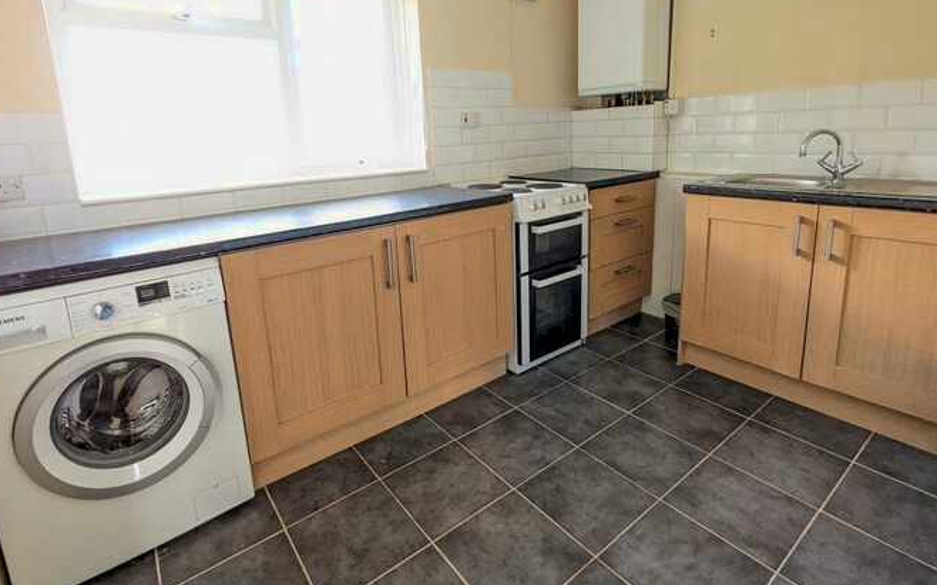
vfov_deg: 64.1
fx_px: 460
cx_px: 455
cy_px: 223
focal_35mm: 18
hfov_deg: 91.1
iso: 484
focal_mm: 2.35
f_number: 2.2
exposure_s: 1/65.9
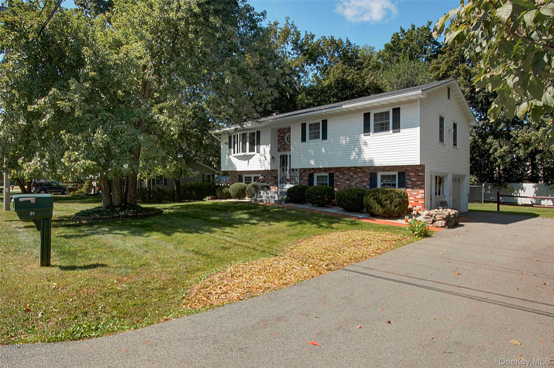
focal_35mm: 16
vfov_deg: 71.9
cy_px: 184
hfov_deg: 95.0
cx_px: 277
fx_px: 254
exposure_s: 1/60
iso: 200
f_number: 14
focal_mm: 11
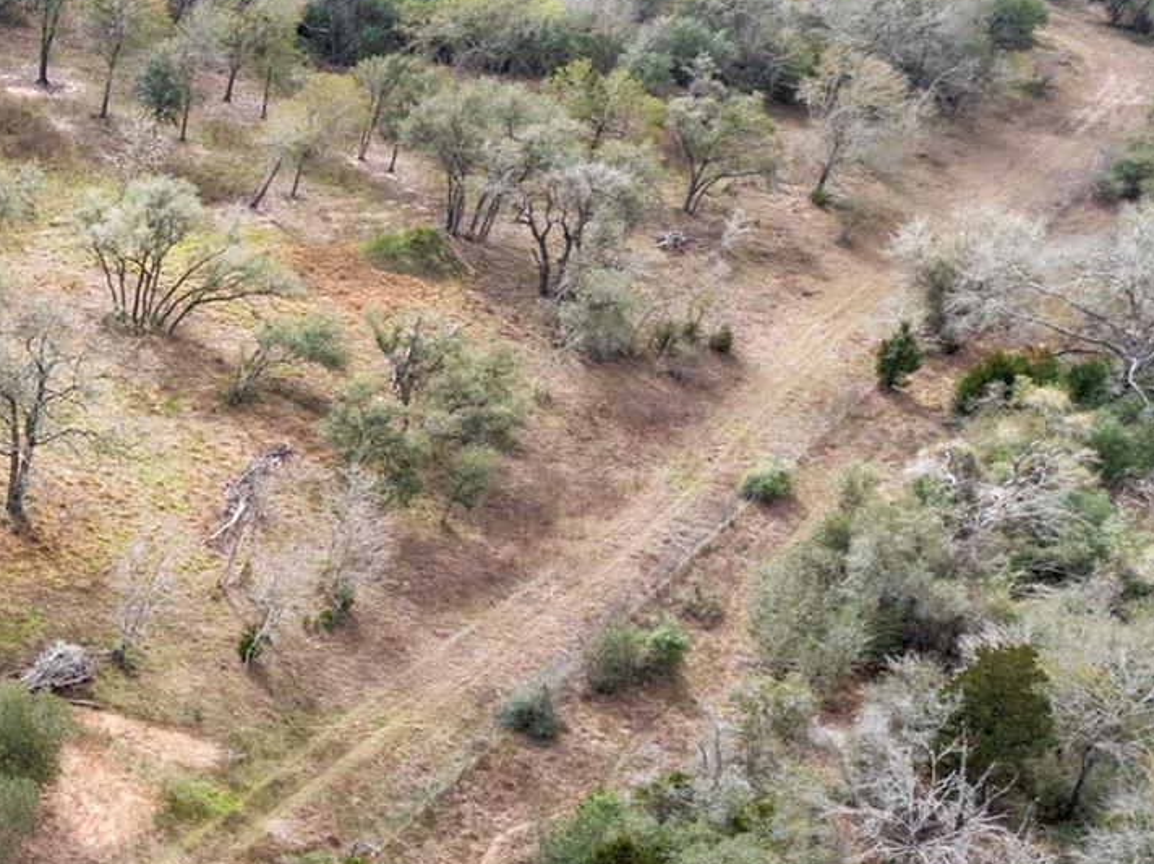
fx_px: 2299
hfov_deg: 23.7
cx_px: -472
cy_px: 466
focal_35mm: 69
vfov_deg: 21.3
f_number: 2.8
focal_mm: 12.29
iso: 230
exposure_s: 1/1600
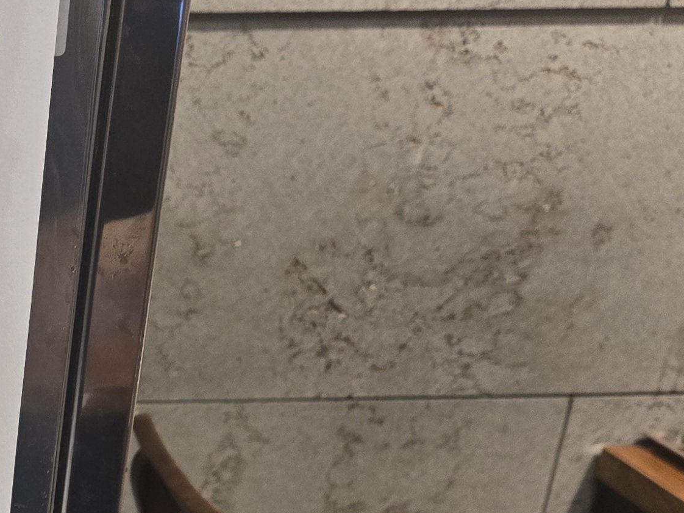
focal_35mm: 82
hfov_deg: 20.9
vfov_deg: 17.3
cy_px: 597
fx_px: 1620
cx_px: -287
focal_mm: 5.4
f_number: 1.8
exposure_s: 1/120
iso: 320
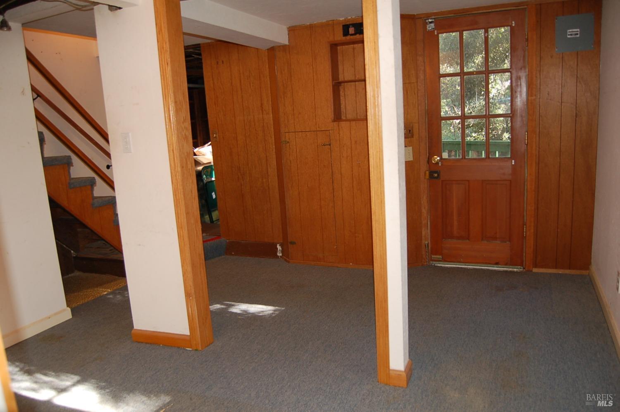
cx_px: 310
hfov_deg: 67.4
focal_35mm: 27
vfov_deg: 47.8
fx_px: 465
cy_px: 206
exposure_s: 1/60
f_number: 3.5
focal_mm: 18
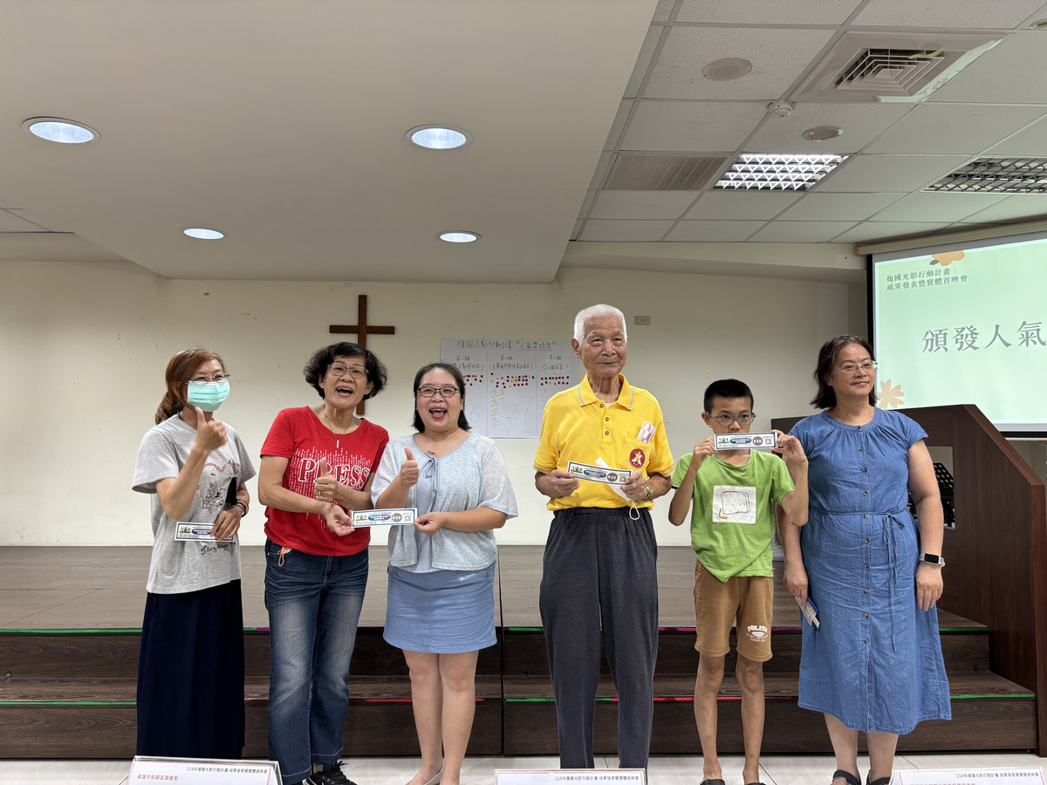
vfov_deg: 53.1
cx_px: 524
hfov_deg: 67.3
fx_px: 786
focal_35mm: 26
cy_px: 392
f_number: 1.6
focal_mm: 5.96
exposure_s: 1/60
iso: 100
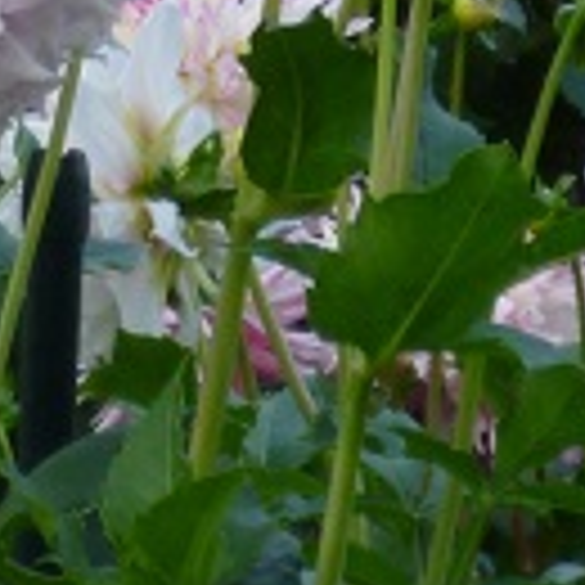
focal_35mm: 648
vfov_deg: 2.7
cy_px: -783
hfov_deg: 2.7
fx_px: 12390
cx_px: 76
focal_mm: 17.8
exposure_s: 1/40
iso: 100
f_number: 5.3
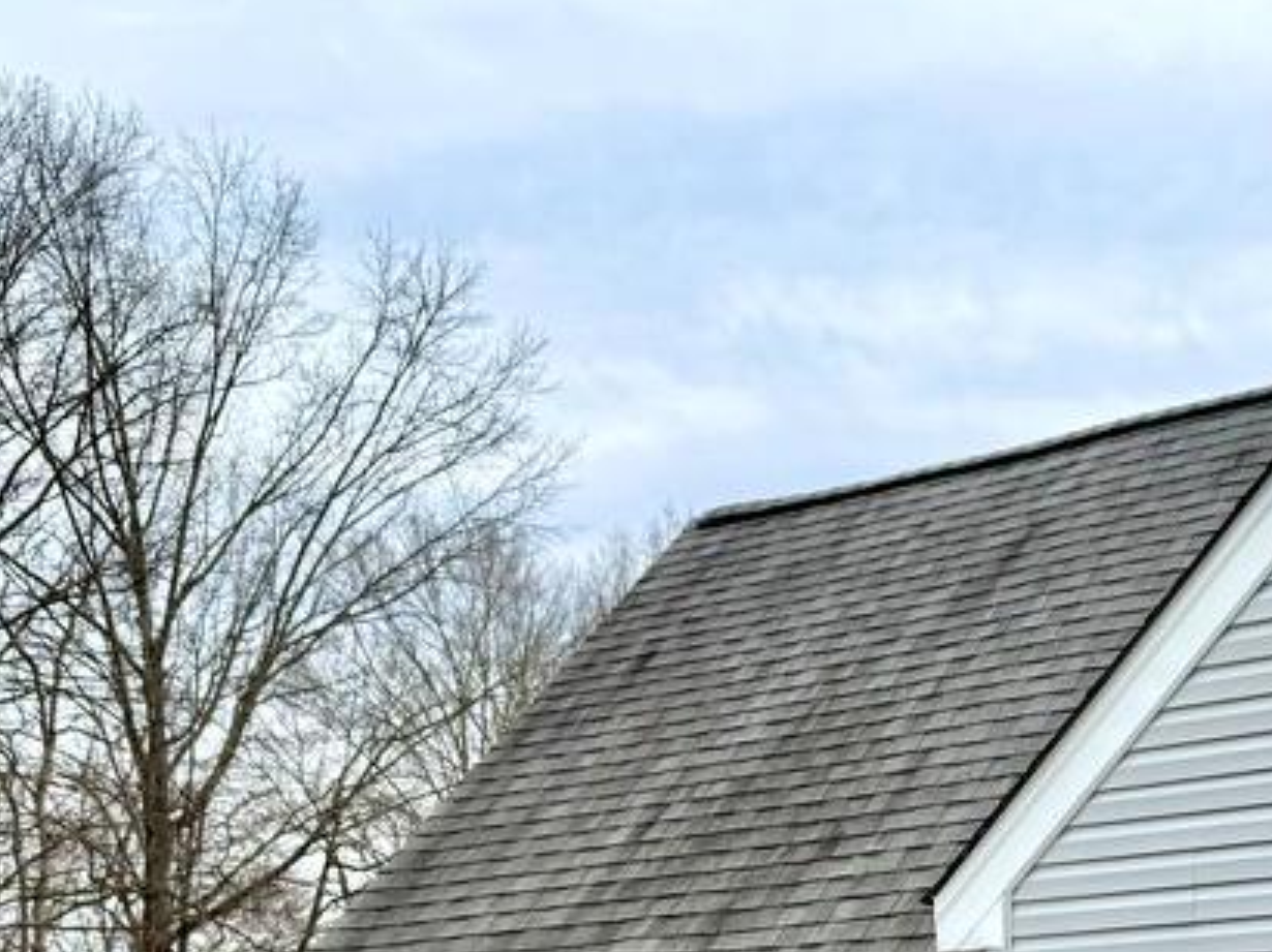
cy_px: 1104
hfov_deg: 31.7
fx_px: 2203
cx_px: 940
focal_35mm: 60
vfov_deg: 22.7
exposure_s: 1/2703
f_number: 1.78
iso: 80
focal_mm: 6.76
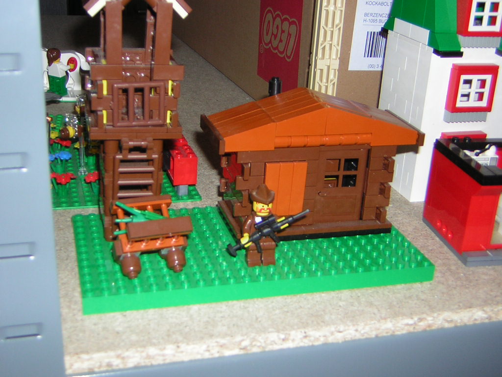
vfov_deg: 30.9
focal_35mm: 47
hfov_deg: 40.4
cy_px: 188
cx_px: 251
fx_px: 682
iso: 50
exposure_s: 1/60.1
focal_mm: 6.1
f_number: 2.9
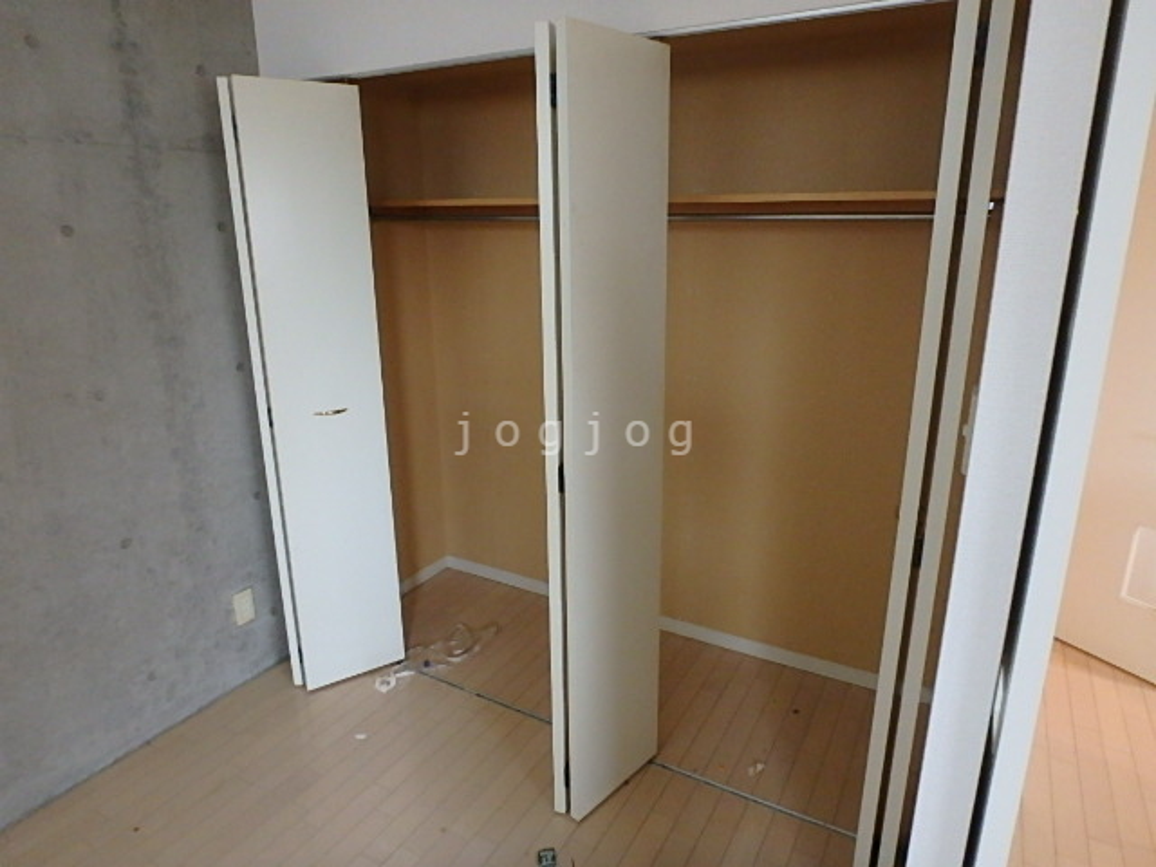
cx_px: 578
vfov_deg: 63.4
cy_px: 434
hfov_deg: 79.0
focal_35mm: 21
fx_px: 701
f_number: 3.5
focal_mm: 3.7
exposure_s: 1/25
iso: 800
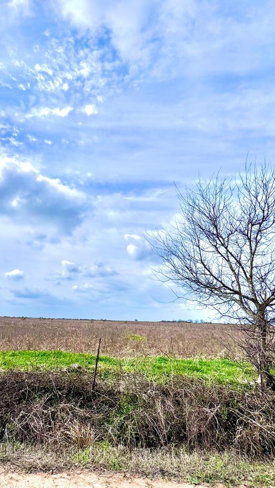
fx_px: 259
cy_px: 207
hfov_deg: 54.0
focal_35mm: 20
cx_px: 79
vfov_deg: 86.0
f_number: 2.2
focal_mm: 2.22
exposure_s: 1/7299
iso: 40
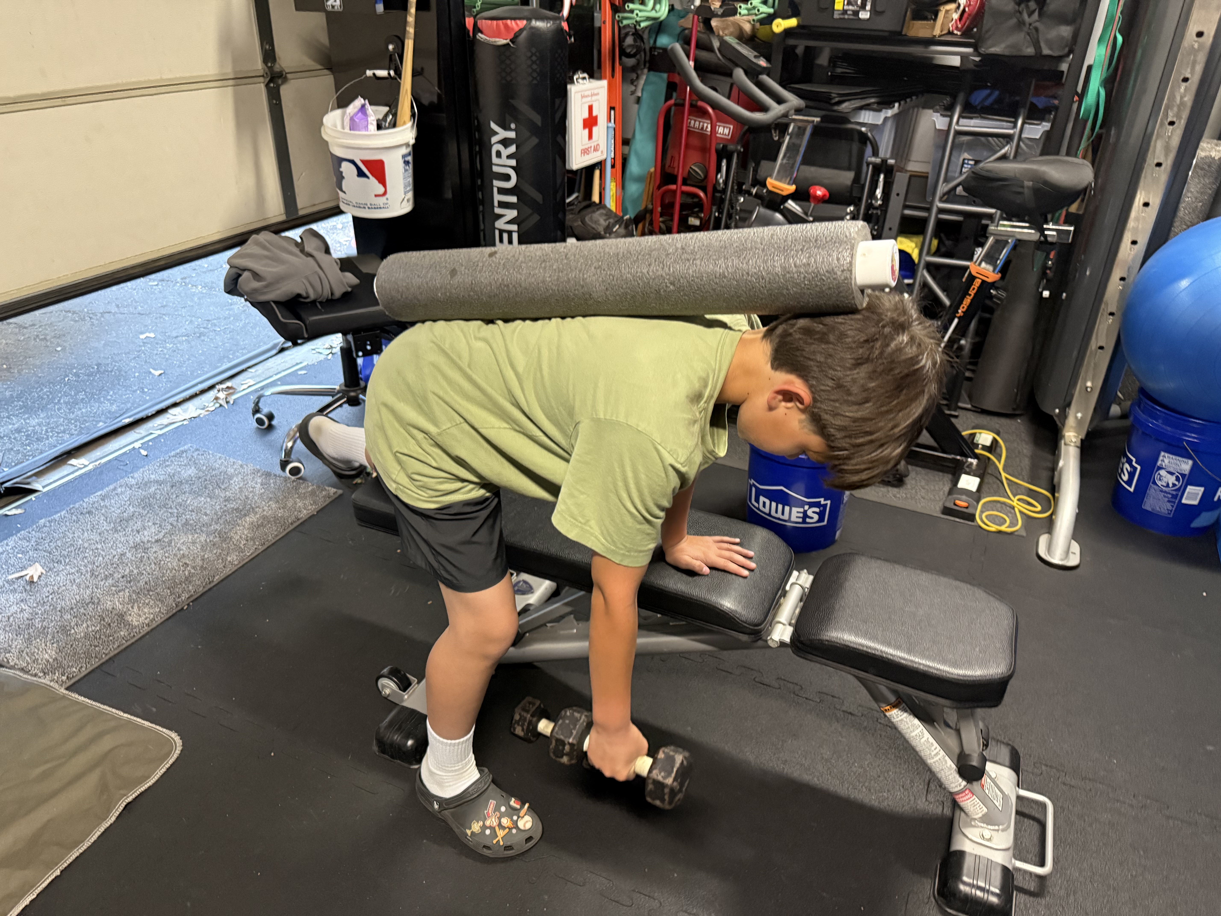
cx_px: 610
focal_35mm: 24
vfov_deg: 56.8
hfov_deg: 71.6
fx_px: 847
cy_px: 458
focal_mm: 6.76
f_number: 1.78
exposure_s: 1/60
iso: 800
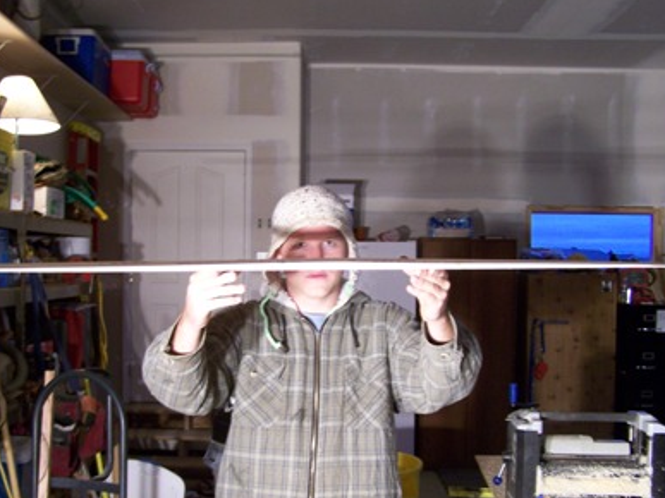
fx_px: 845
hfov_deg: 42.9
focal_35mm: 44
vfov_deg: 32.8
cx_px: 309
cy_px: 283
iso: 160
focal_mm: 6.3
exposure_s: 1/15
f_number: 2.8
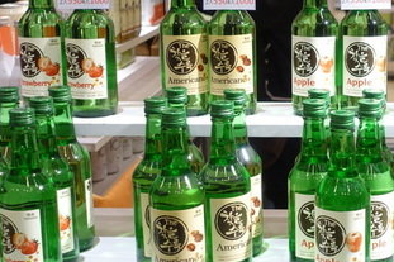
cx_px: 351
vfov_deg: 16.8
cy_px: 101
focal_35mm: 81
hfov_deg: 24.4
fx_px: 886
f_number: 2.8
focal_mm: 15.31
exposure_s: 1/50
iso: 320
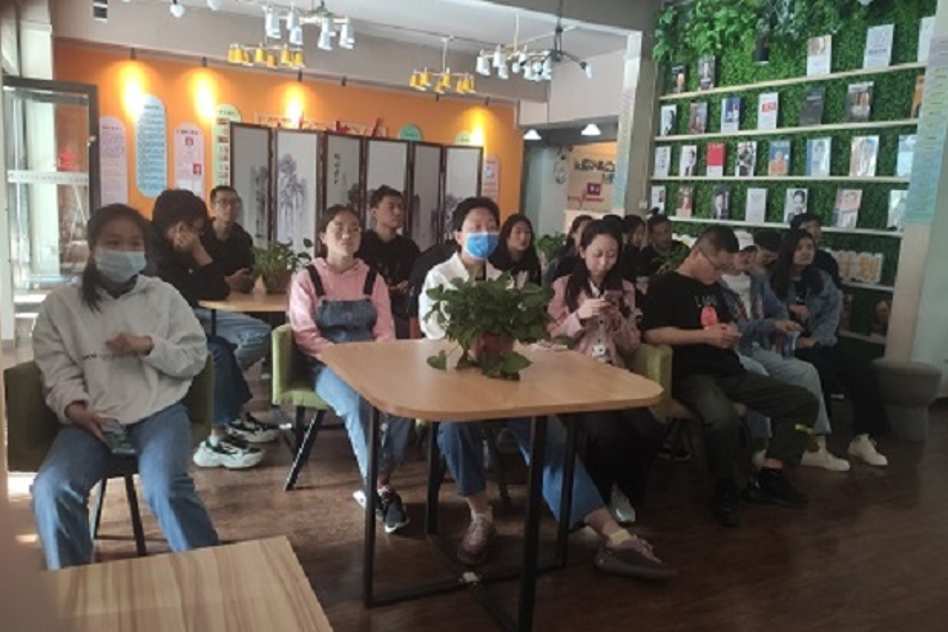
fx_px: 737
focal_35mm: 28
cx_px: 488
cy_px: 325
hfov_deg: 65.5
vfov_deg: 46.4
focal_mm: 4.77
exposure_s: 1/33
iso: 379
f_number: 1.75
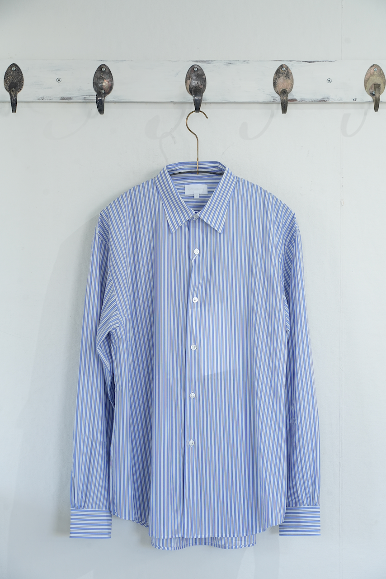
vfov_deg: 24.8
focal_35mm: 82
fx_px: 1318
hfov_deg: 16.7
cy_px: 290
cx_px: 193
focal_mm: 82
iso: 800
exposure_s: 1/50
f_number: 8
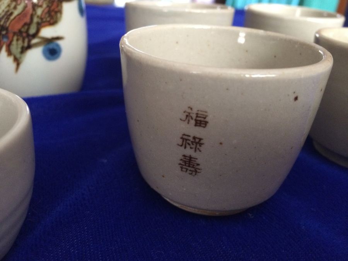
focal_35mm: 30
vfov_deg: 46.8
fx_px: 302
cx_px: 174
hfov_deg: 60.0
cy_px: 130
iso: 250
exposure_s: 1/30
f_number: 2.2
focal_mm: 4.12
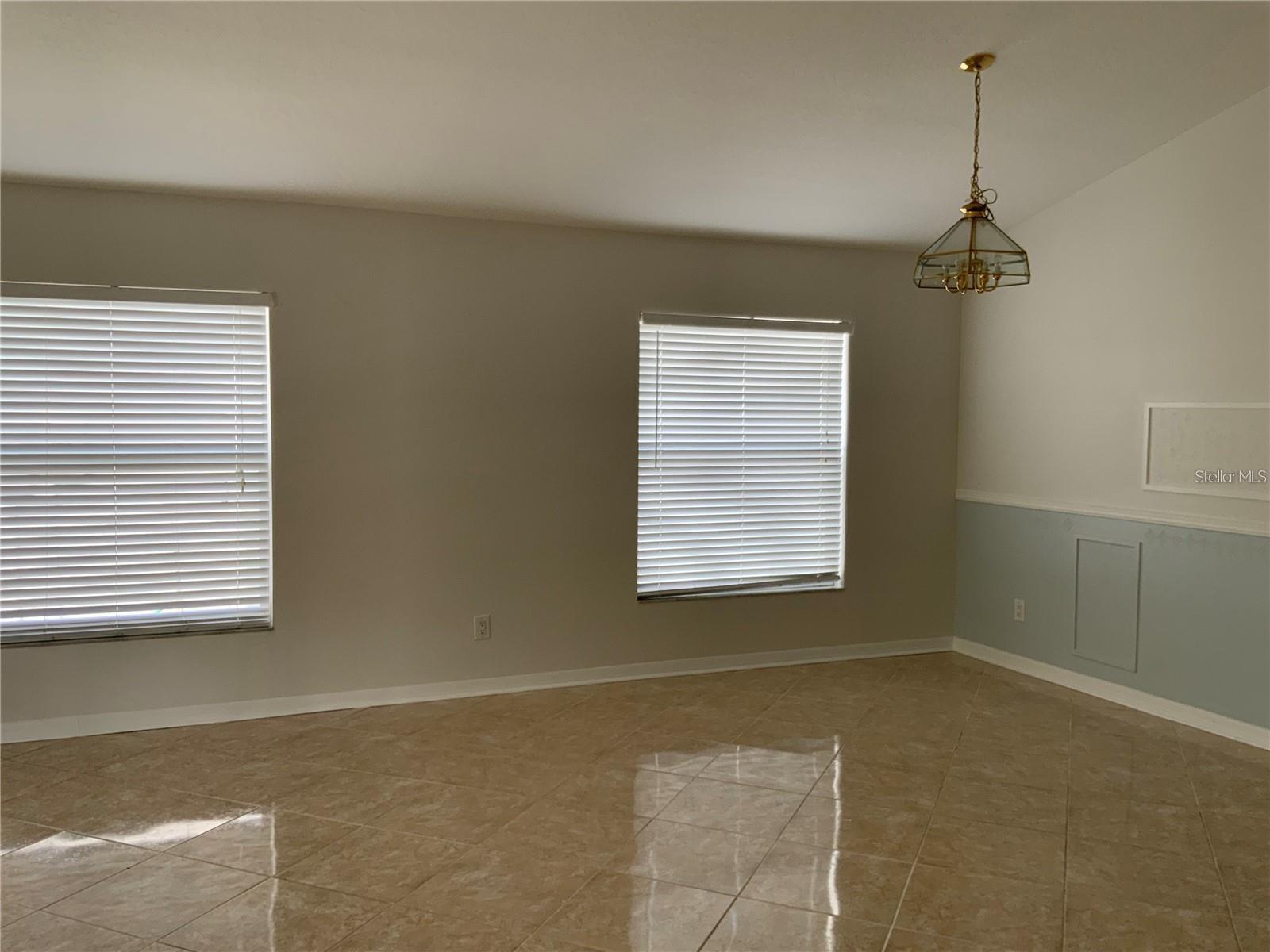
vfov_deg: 48.2
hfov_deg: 61.7
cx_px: 635
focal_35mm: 29
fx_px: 1064
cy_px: 476
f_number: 1.8
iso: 40
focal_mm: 3
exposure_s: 1/60
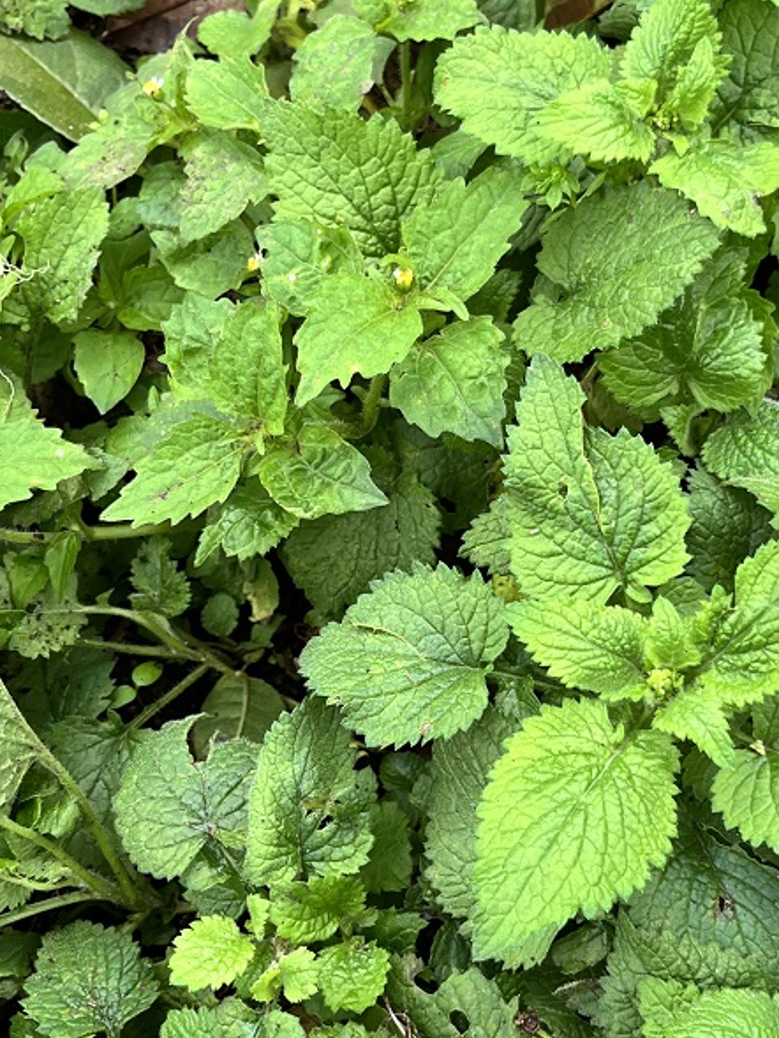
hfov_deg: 27.1
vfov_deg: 36.2
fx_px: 1590
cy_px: 550
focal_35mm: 53
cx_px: 603
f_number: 1.6
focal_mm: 5.1
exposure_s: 1/121
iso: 64
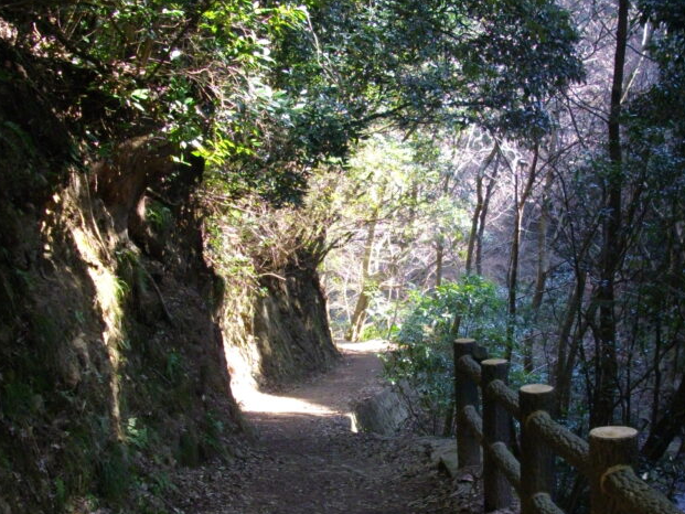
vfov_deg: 24.0
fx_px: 1207
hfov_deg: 31.7
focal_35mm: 61
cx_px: 347
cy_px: 322
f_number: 2.8
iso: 180
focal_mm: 6.2
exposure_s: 1/125
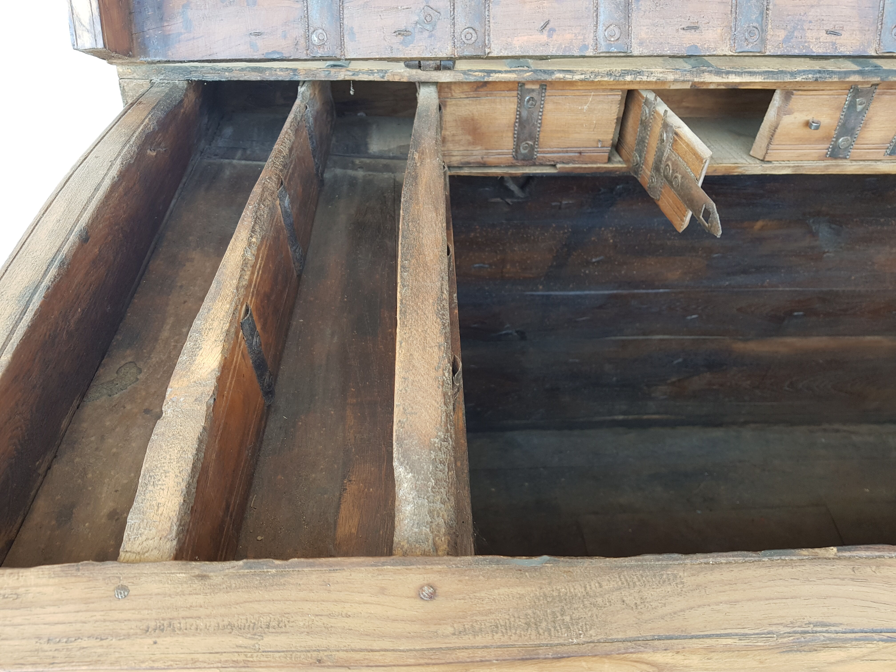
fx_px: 673
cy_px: 336
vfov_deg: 53.1
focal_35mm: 26
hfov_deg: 67.3
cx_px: 448
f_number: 1.7
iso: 50
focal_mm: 4.2
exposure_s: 1/50
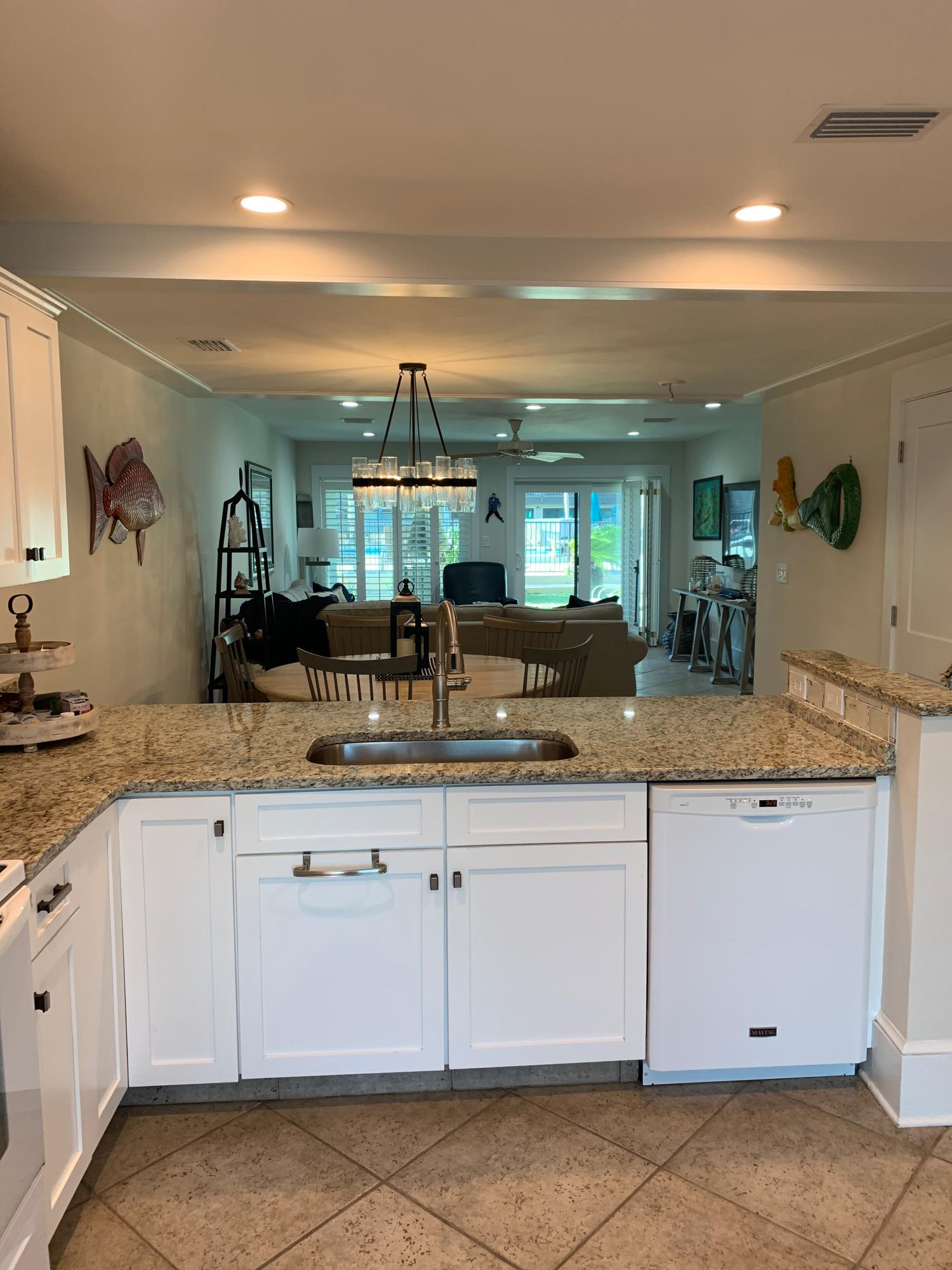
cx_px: 476
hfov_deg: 53.1
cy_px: 635
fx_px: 953
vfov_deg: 67.3
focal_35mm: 26
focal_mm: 4.25
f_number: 1.8
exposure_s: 1/60
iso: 80
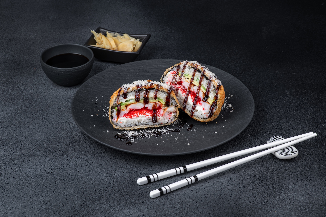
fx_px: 905
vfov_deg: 13.7
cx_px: 163
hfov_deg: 20.4
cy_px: 108
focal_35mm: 100
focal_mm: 100
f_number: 18
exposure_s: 1/200
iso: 125
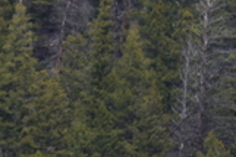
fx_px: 15652
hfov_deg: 0.9
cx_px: 237
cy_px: -453
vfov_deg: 0.6
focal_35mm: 2390
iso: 280
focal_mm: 300
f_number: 5.6
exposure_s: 1/640
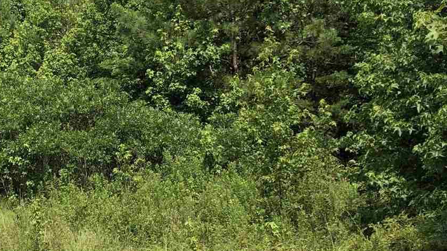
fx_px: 877
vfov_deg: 16.2
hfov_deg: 27.9
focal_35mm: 74
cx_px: 78
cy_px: 54
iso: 20
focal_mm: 3.99
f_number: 1.8
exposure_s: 1/1453
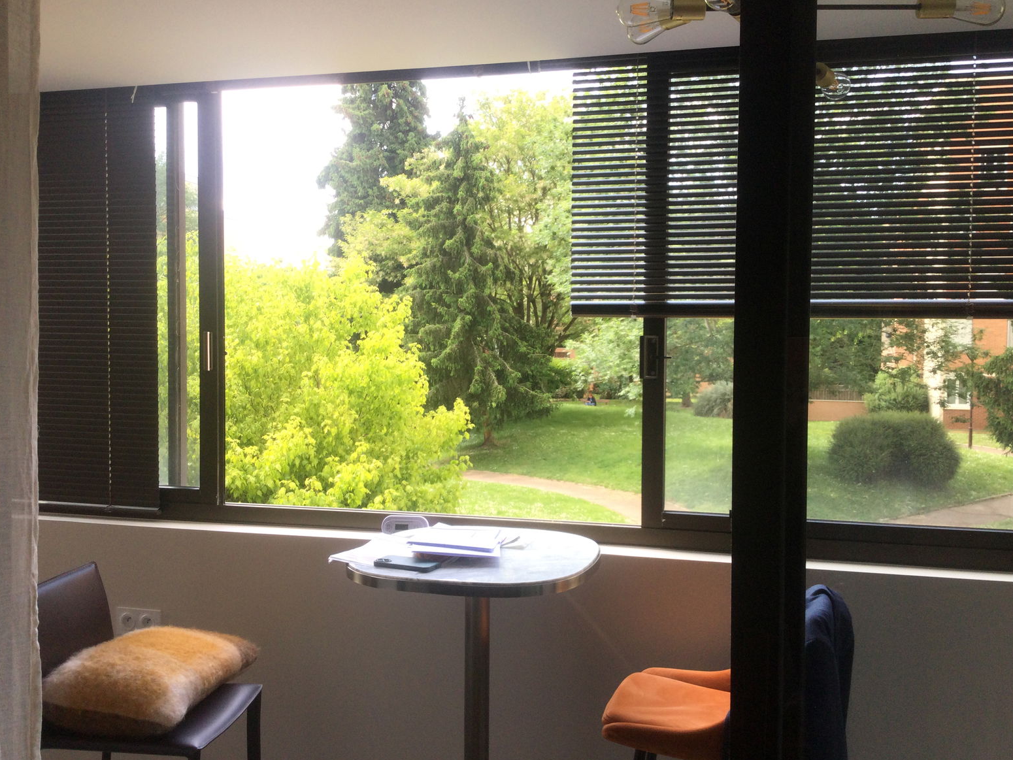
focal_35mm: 32
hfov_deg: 56.8
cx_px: 520
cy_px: 371
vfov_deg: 44.2
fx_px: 937
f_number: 2.4
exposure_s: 1/123
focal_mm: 3.3
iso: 25
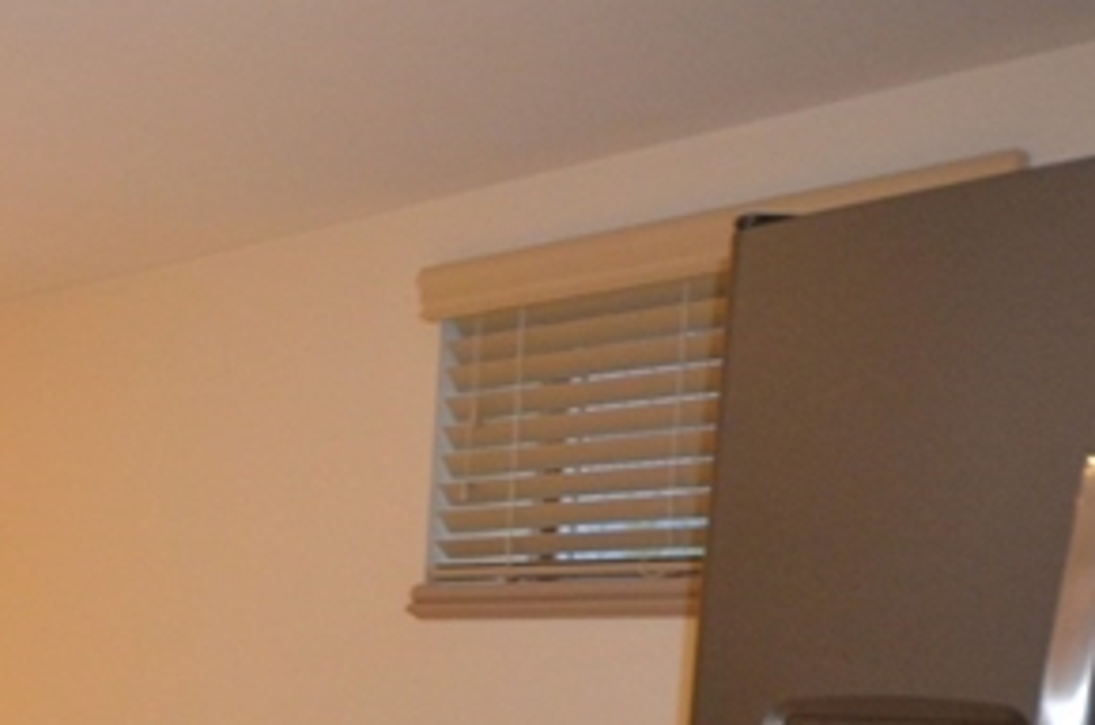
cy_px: 993
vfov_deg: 20.0
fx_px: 1848
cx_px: -321
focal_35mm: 61
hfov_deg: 27.6
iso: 800
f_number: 4.2
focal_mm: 11.5
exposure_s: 1/60
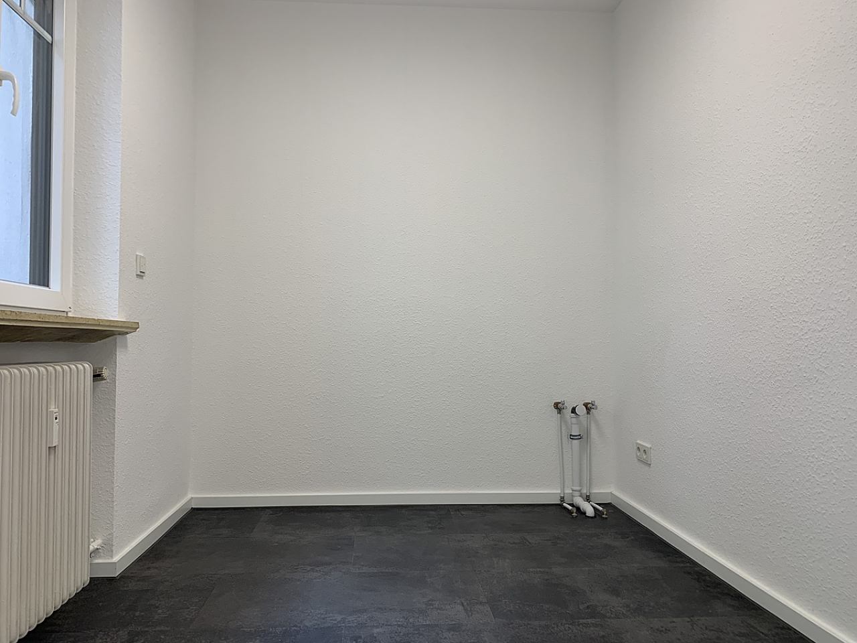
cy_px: 322
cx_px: 428
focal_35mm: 26
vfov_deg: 53.1
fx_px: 644
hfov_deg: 67.3
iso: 64
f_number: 1.8
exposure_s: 1/121
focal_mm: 4.25
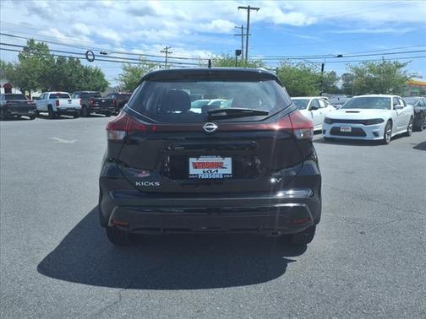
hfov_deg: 65.3
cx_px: 213
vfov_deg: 51.4
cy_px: 160
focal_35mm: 27
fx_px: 332
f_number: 1.9
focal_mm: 3.58
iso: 40
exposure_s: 1/1667
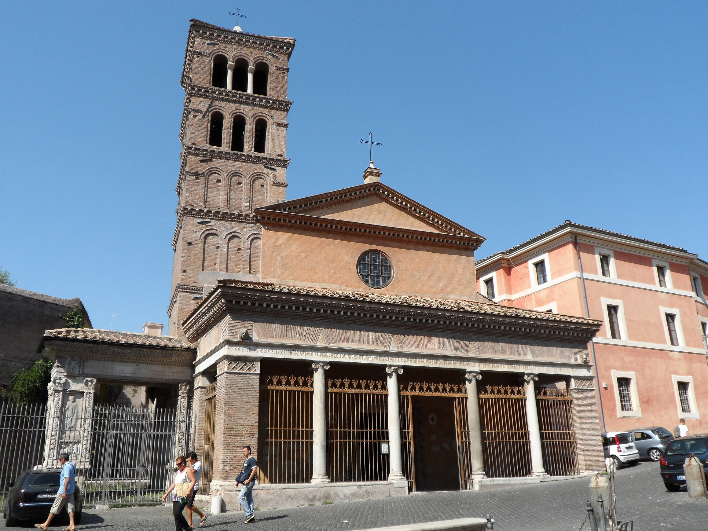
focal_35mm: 29
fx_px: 593
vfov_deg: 48.2
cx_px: 345
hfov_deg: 61.6
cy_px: 270
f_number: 3.1
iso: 80
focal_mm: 4.9
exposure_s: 1/1000
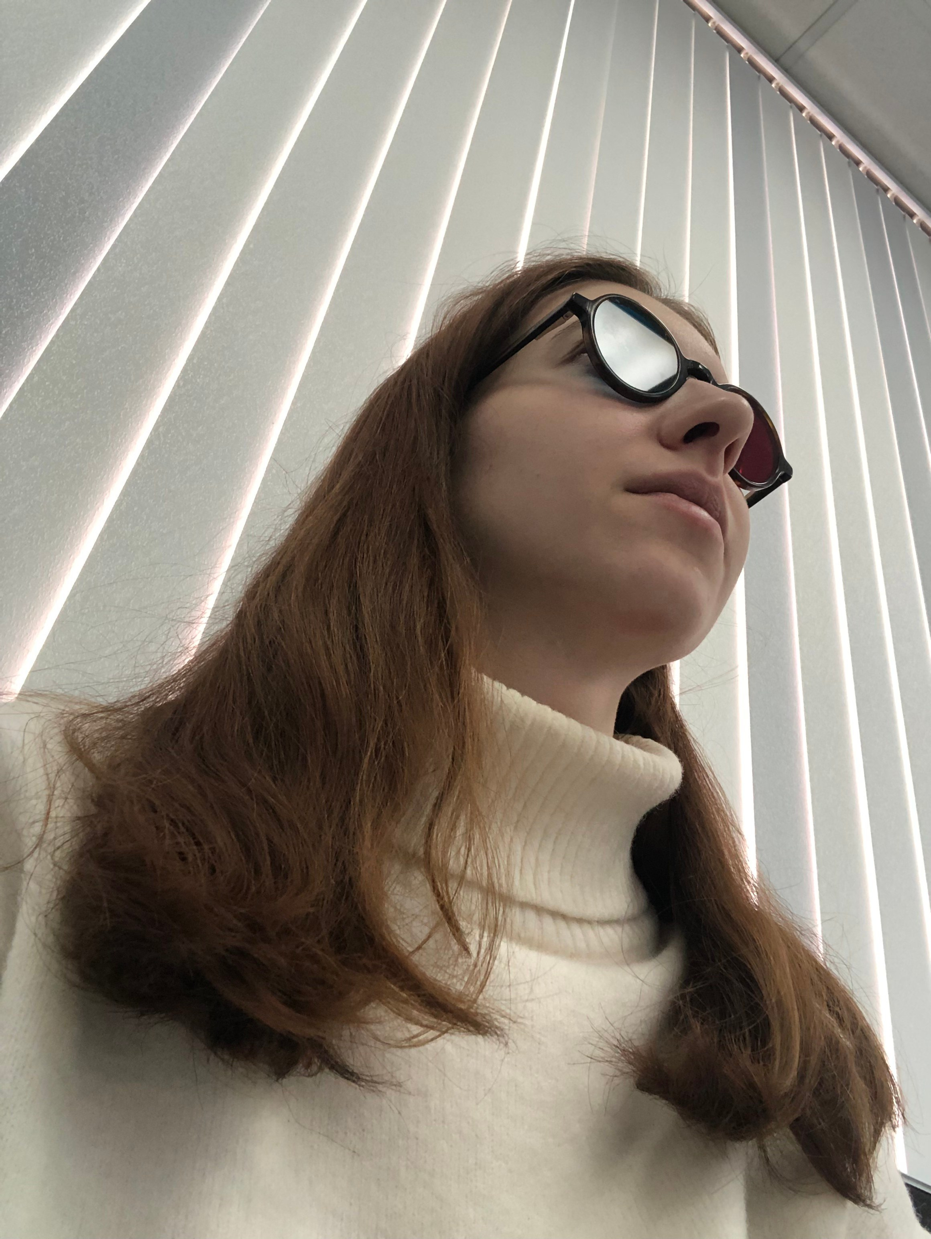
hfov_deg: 44.2
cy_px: 620
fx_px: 1146
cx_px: 466
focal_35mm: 32
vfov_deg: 56.8
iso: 125
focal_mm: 2.87
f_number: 2.2
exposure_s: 1/50
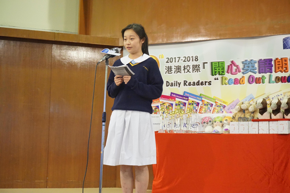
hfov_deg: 31.9
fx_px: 507
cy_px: 96
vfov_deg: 21.6
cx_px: 145
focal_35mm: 63
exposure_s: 1/60
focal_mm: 42
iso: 3200
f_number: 5.6
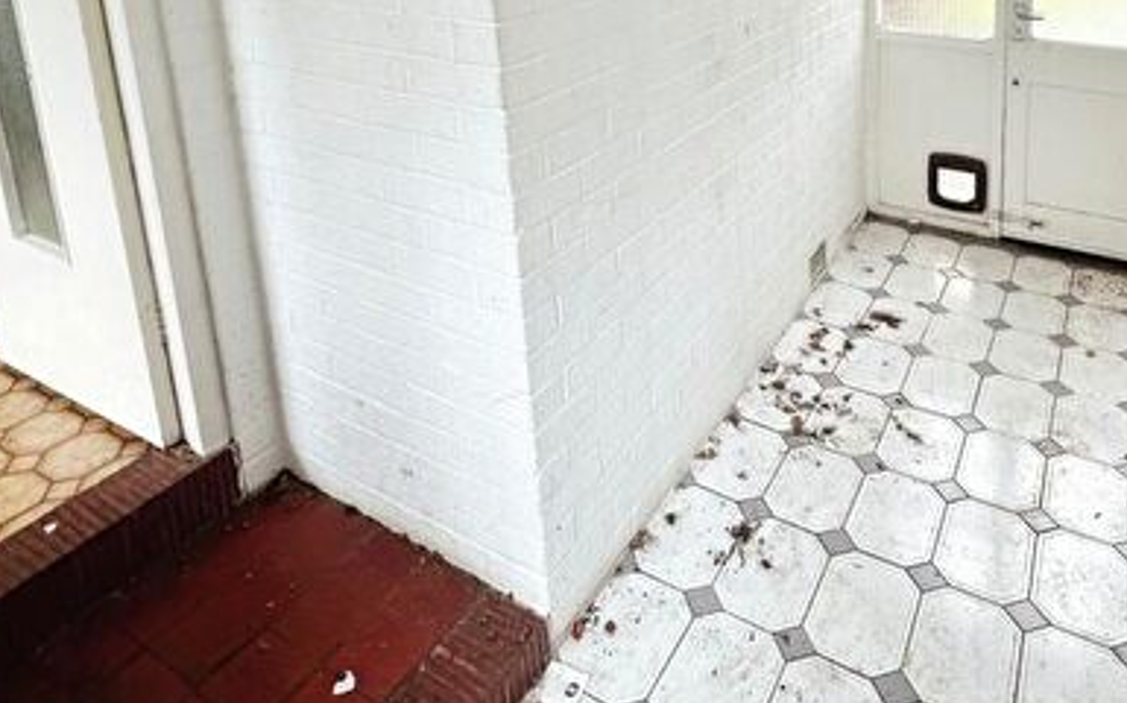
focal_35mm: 27
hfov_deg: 68.3
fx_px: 829
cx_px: 612
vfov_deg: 43.0
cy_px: 104
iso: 64
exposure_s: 1/99
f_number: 2.2
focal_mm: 2.22
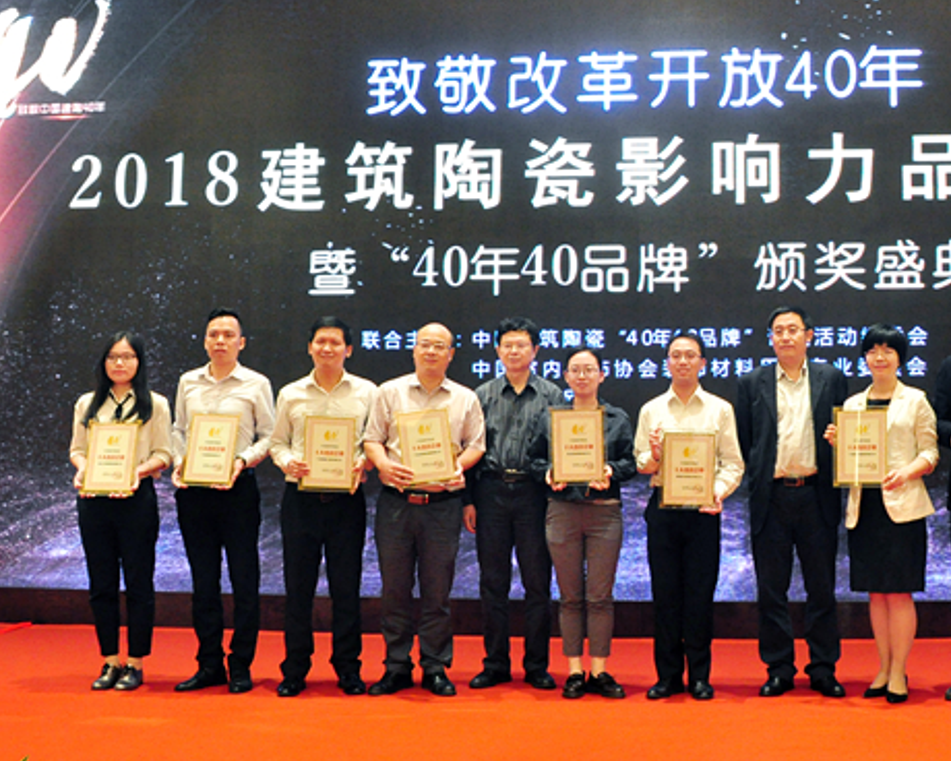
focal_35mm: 44
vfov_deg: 34.1
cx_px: 707
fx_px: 1238
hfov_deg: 40.9
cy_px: 322
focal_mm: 18
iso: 1600
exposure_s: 1/30
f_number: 5
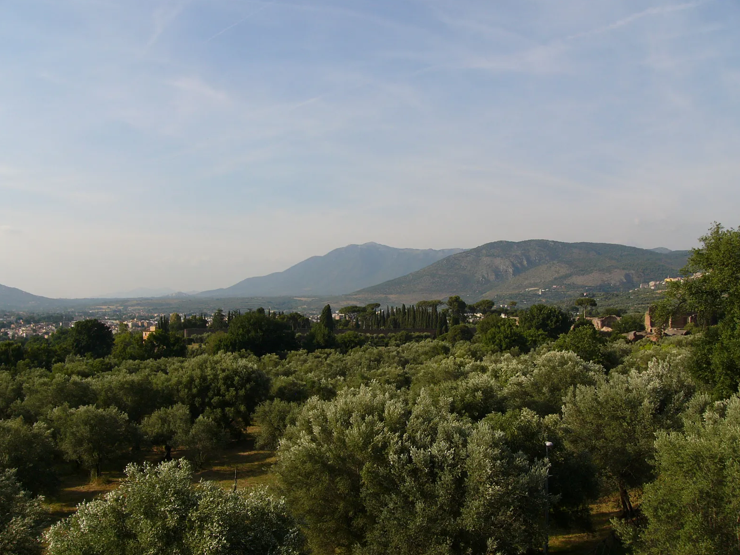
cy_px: 282
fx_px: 791
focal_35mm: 37
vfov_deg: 38.7
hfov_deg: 50.1
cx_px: 371
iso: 50
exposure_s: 1/400
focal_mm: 6
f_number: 5.2
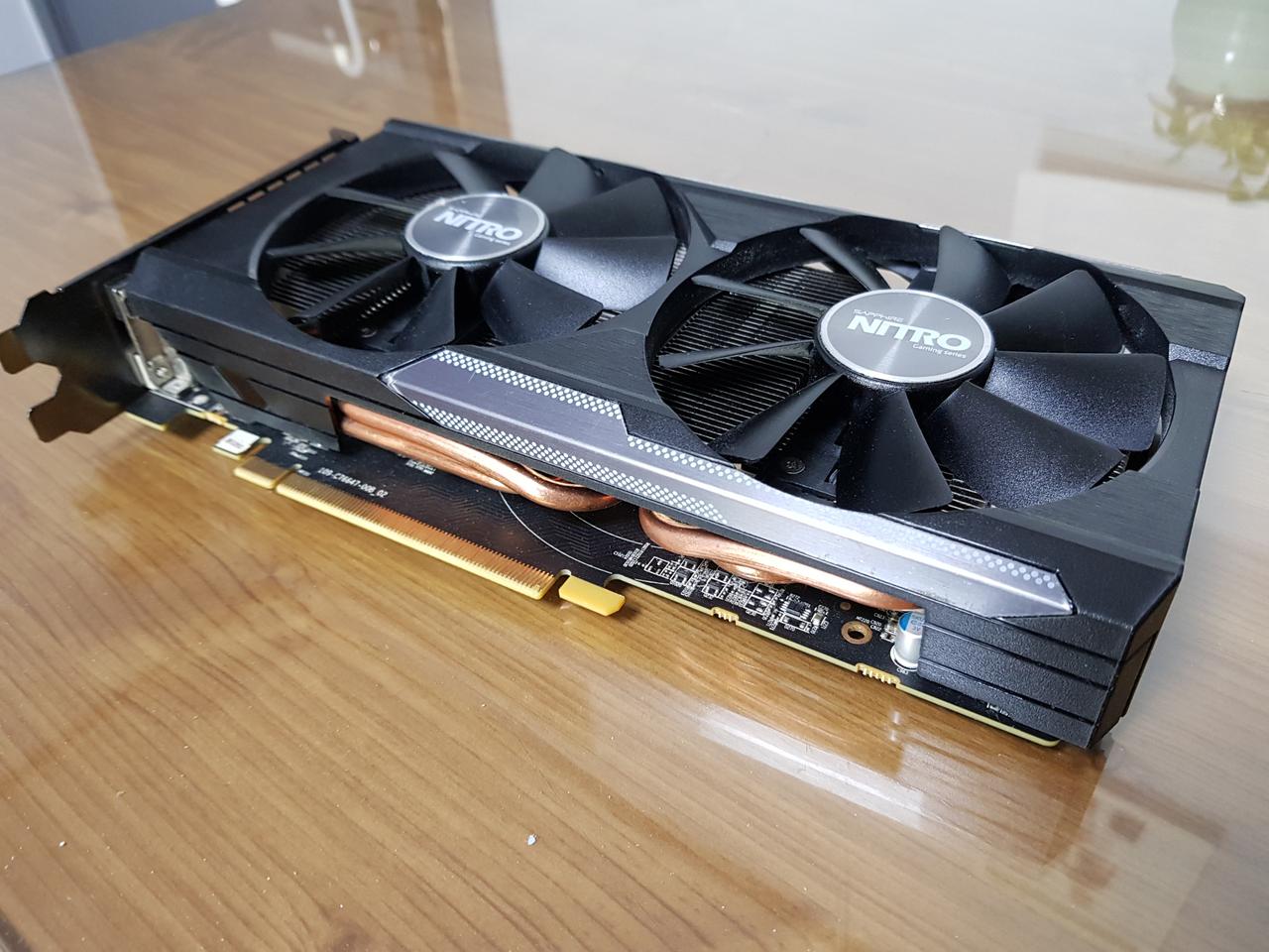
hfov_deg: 67.3
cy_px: 476
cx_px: 634
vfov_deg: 53.1
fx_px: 953
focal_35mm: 26
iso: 200
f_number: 1.7
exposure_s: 1/40
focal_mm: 4.3
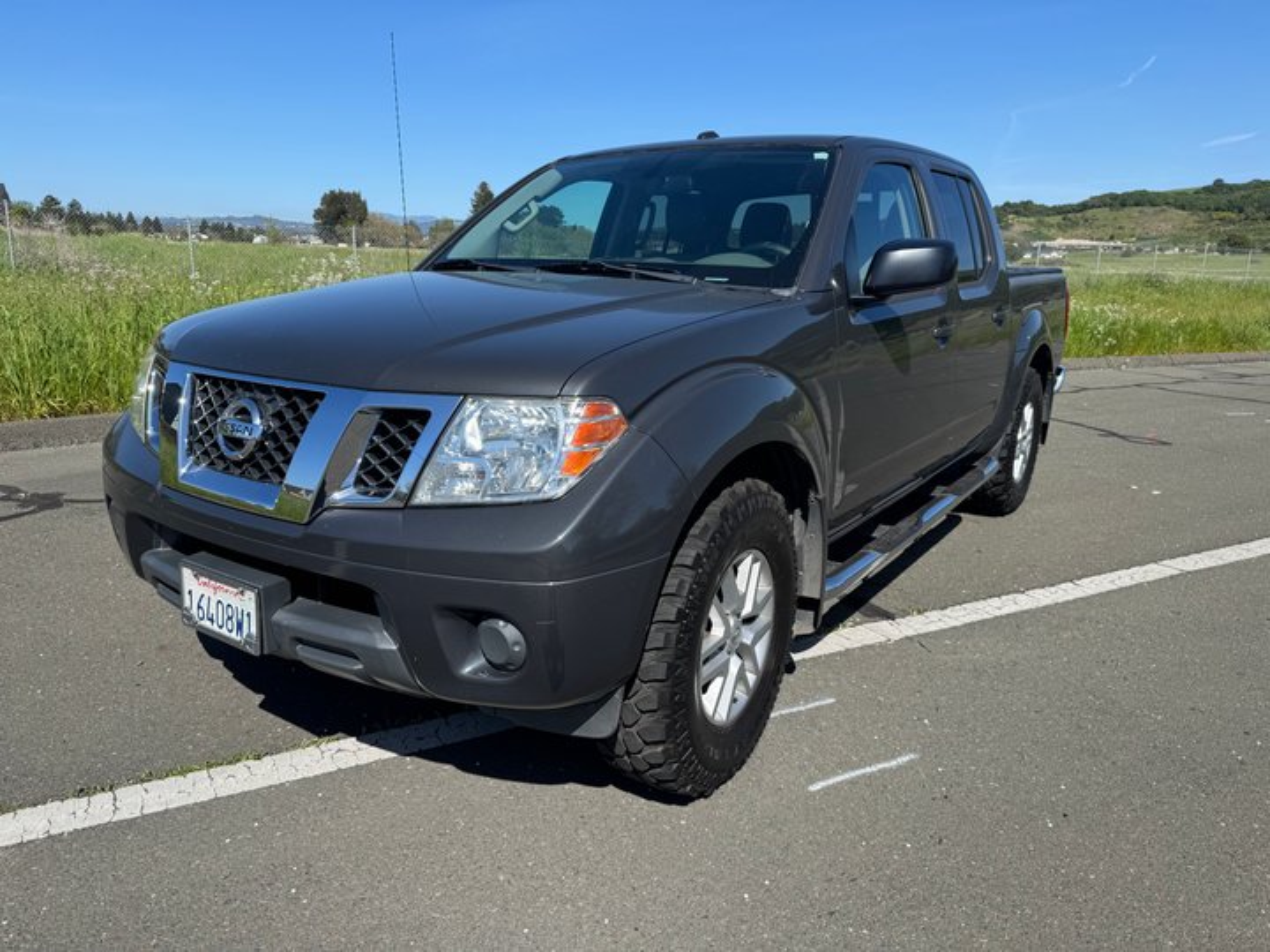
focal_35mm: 24
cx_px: 635
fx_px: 881
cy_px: 476
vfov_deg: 56.8
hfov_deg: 71.6
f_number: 1.78
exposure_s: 1/3802
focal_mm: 6.76
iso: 80
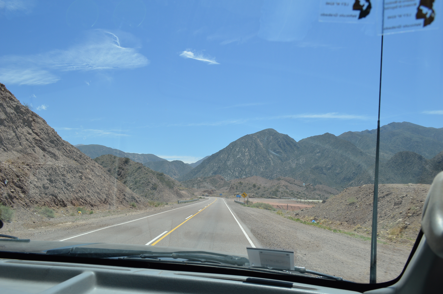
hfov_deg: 67.4
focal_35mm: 27
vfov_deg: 47.8
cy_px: 147
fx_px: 332
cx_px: 222
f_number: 8
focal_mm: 18
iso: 100
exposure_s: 1/250
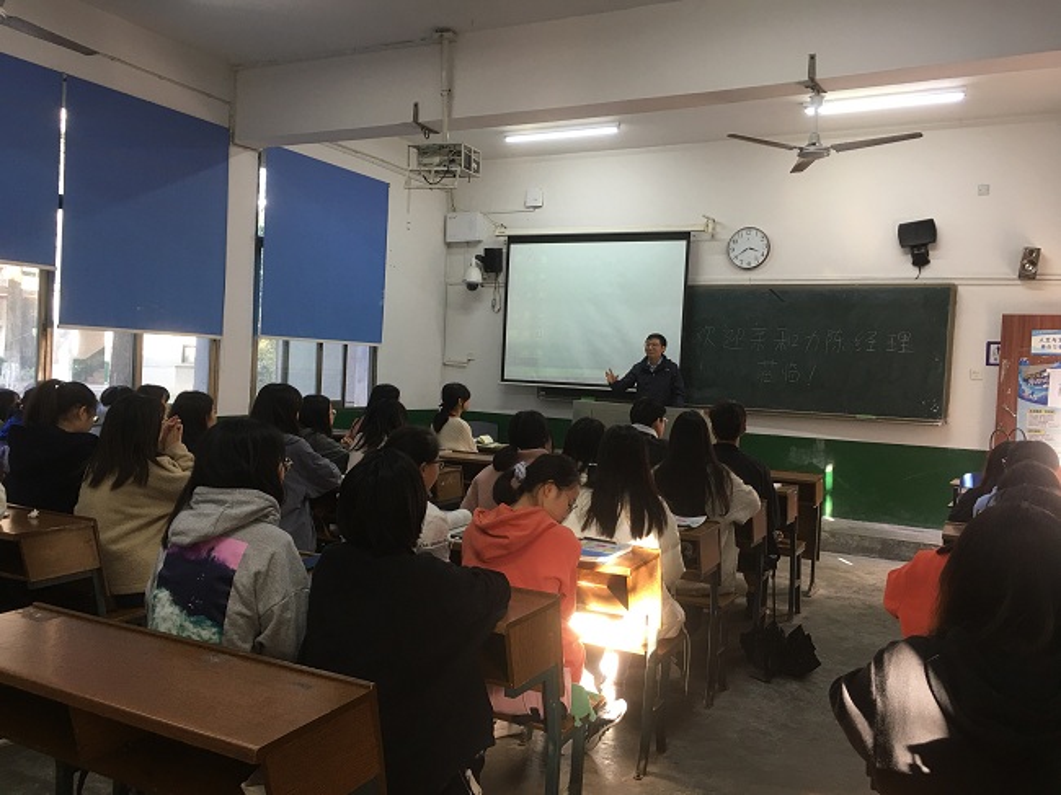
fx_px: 889
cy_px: 398
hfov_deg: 61.7
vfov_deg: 48.2
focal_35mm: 29
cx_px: 530
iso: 40
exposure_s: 1/17
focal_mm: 4.15
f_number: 2.2
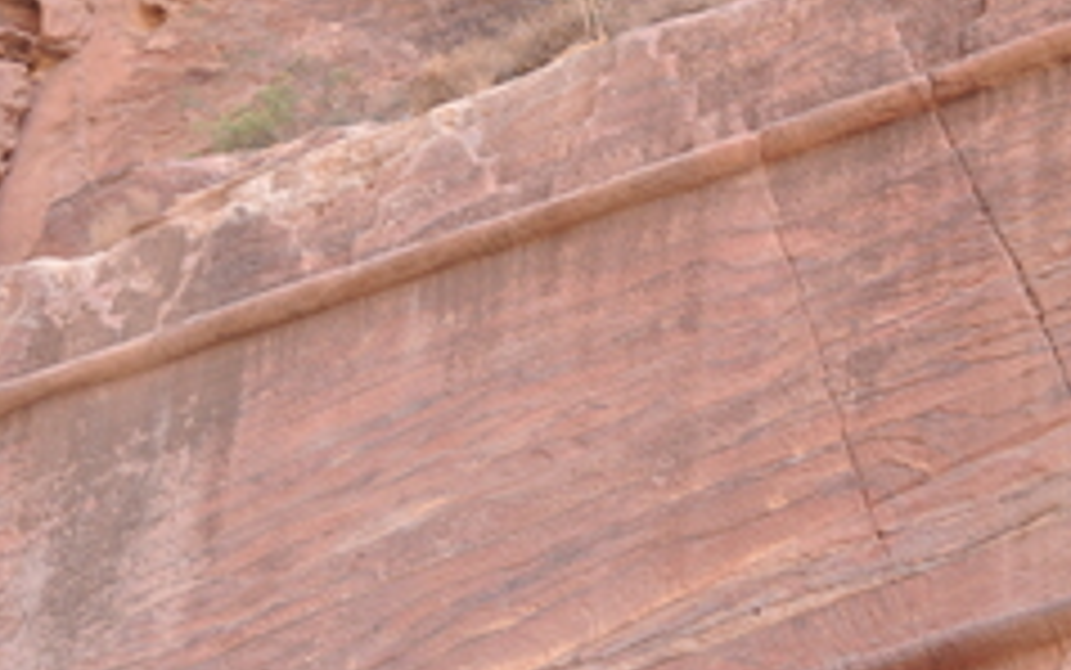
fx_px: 4525
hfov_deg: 13.5
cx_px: 698
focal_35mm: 155
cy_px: 162
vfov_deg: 8.5
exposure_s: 1/125
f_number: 6.3
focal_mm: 55
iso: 200
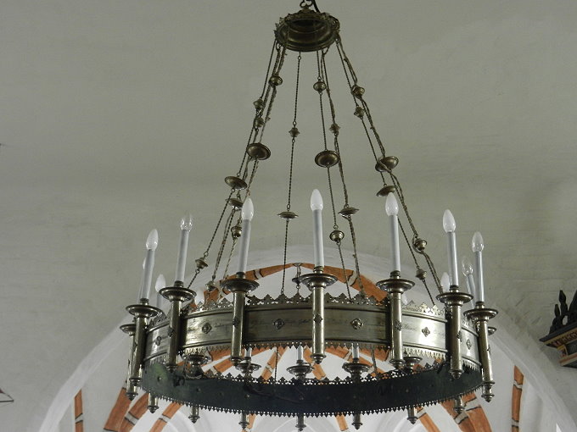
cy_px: 216
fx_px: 883
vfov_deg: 27.5
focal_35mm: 53
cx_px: 288
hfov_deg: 36.2
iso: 400
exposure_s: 1/25
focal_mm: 9.4
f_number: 4.4
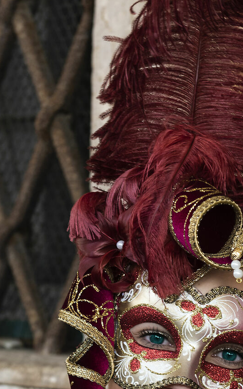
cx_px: 176
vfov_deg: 10.4
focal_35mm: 201
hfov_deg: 6.5
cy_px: 363
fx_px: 2128
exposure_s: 1/160
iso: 400
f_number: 6.3
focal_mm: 70
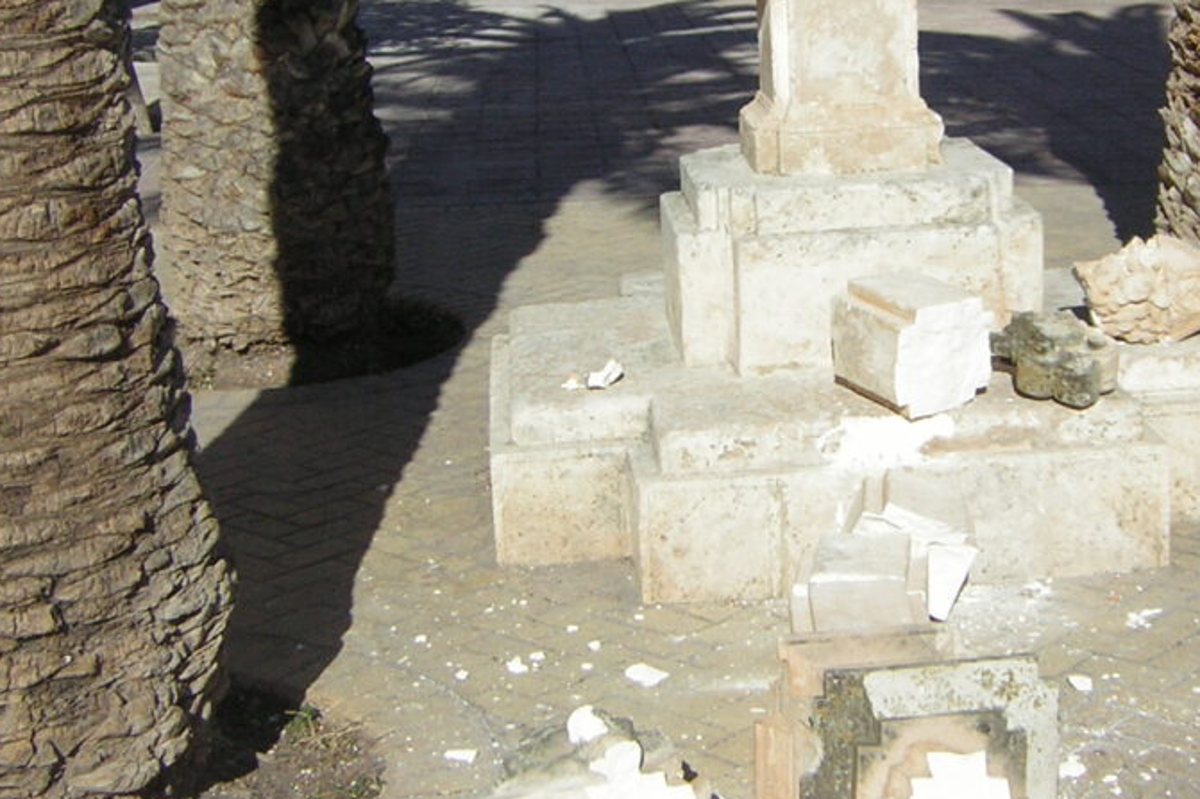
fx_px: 2133
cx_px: 833
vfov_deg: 21.2
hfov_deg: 31.1
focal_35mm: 64
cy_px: 338
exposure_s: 1/673
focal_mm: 5.6
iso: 71
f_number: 5.6
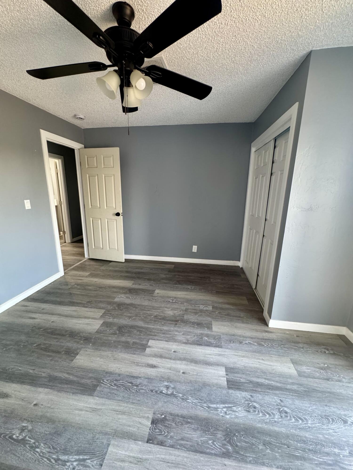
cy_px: 235
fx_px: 190
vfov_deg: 102.1
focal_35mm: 14
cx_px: 176
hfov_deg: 85.7
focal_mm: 2.22
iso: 320
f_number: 2.2
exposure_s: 1/60
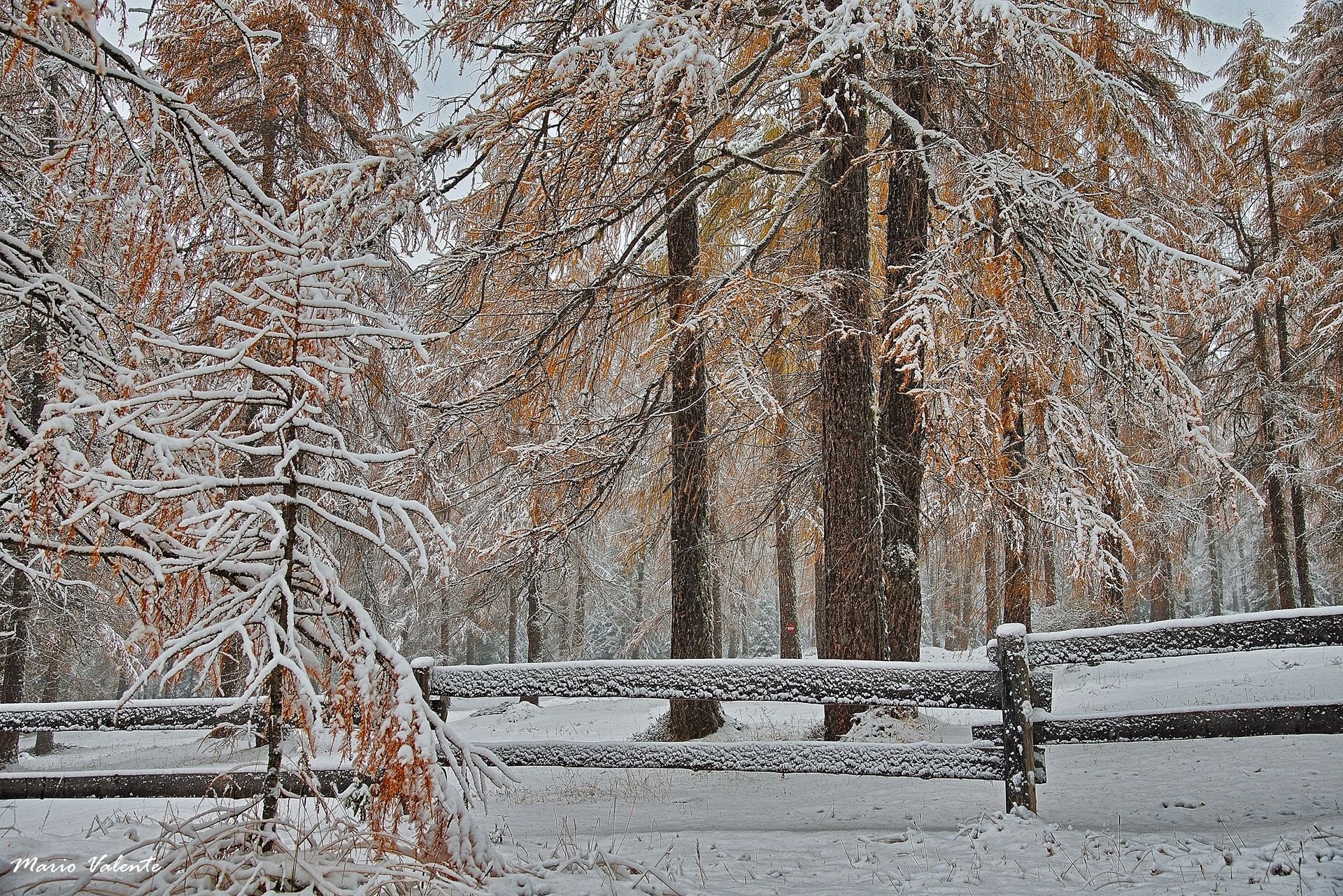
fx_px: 1418
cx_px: 672
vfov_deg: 35.1
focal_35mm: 38
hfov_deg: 50.7
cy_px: 448
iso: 100
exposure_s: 1/100
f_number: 6.3
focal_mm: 38
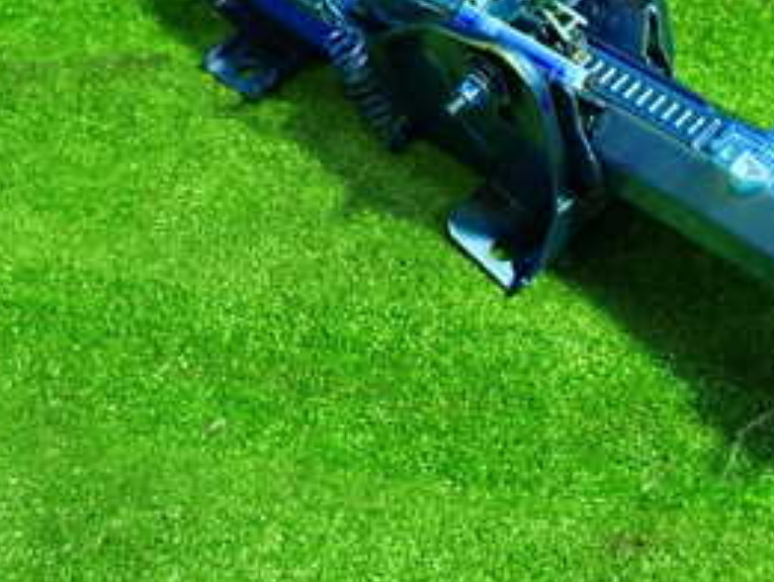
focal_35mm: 69
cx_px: 522
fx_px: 1544
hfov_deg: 28.0
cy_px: 119
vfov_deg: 21.1
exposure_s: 1/30
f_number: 2.3
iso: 400
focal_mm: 5.4
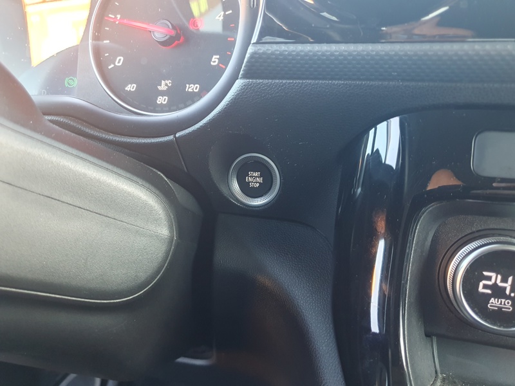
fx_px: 387
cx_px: 258
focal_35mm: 26
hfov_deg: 67.3
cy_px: 193
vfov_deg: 53.1
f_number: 1.5
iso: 250
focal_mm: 4.32
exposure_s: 1/50
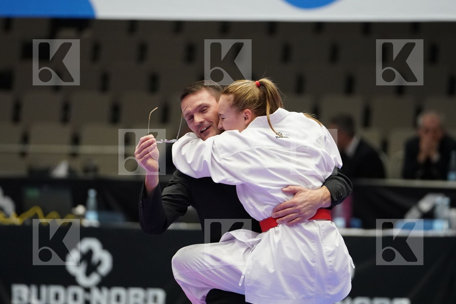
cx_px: 228
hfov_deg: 6.9
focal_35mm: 300
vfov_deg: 4.6
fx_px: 3800
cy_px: 152
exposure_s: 1/1000
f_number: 2.8
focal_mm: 200
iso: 3200
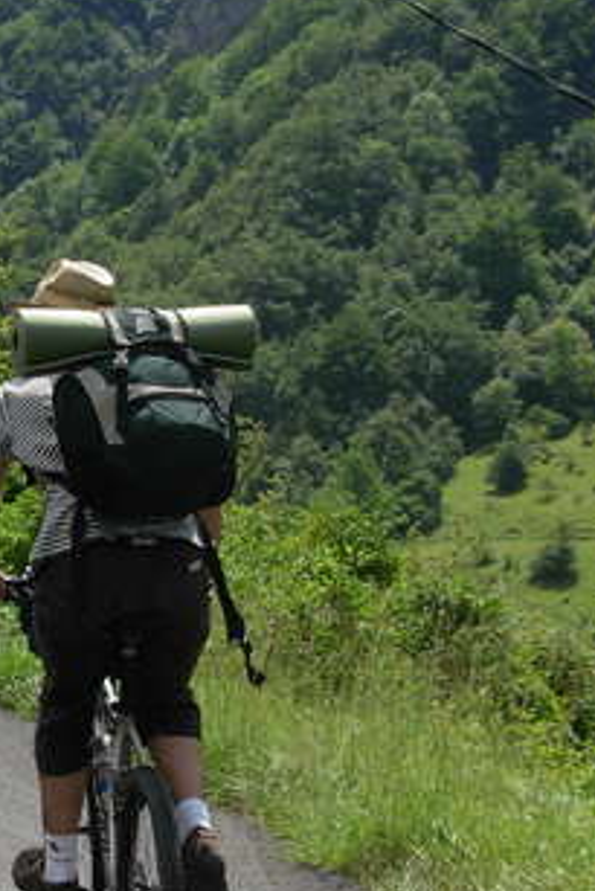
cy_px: 517
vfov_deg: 15.8
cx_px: -209
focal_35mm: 130
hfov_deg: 10.3
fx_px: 3219
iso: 79
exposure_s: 1/813
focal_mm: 10.5
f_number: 3.4
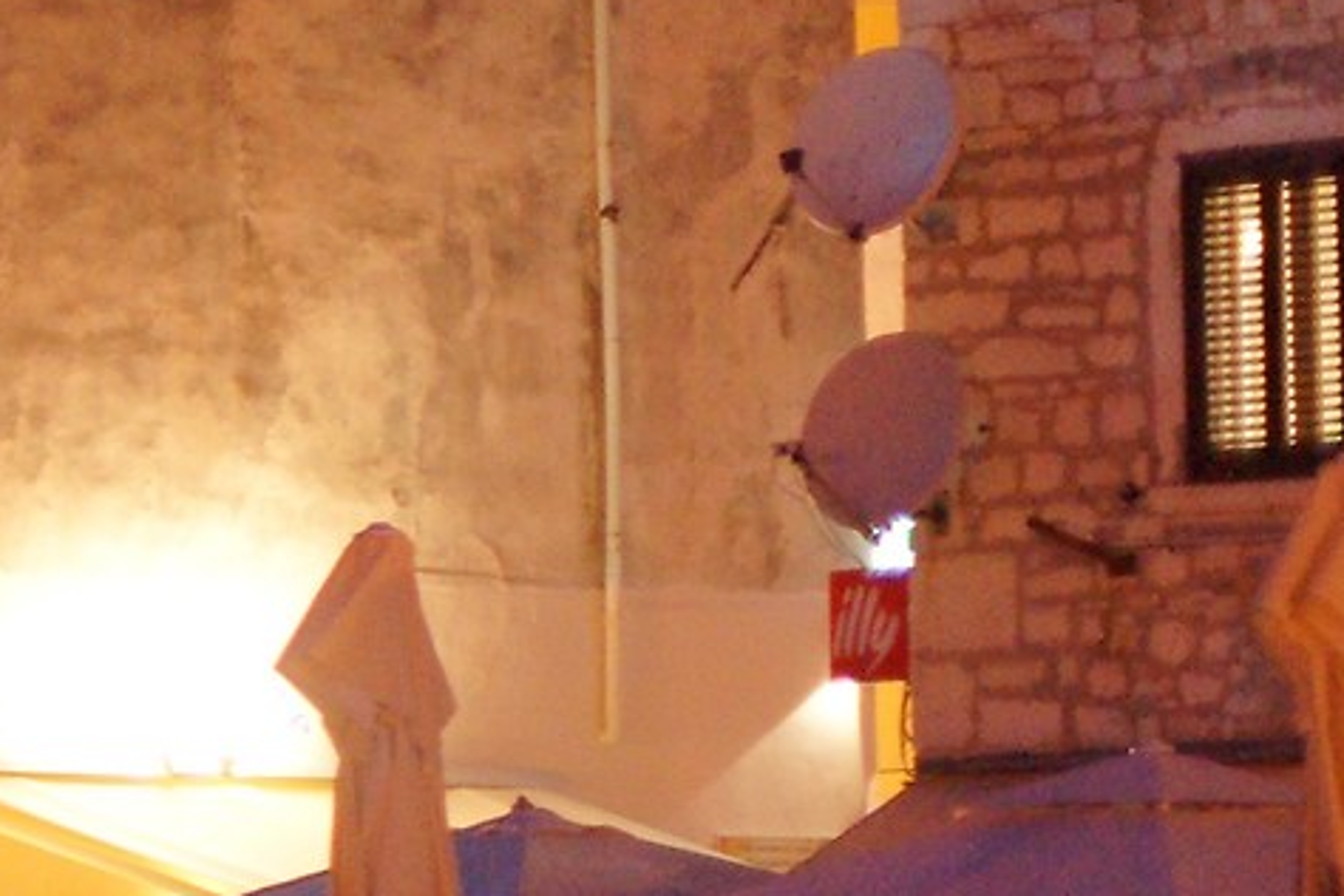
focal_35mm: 253
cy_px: 420
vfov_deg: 5.4
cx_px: -1869
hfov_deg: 7.6
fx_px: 9445
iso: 1600
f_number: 2
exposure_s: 1/20
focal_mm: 50
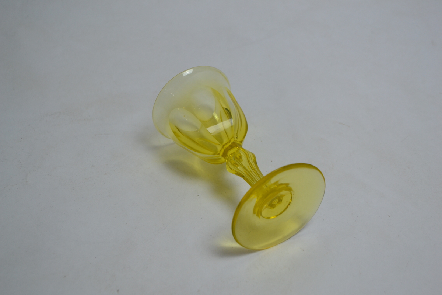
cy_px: 148
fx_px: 737
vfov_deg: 22.6
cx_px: 221
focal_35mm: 60
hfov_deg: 33.4
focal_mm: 40
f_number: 5.3
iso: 400
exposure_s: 1/40
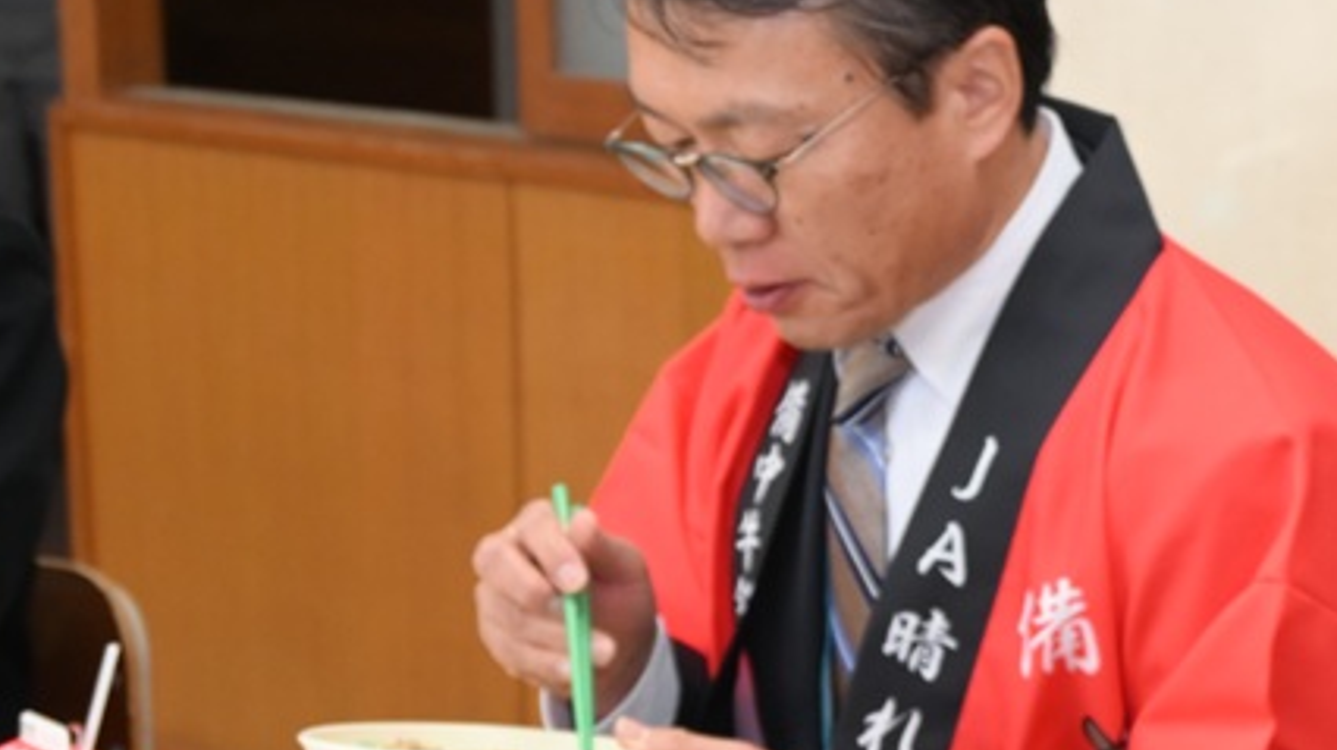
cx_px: 1463
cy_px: 866
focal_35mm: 121
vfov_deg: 9.8
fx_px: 4298
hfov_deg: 17.1
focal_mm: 31
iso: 500
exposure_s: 1/60
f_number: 5
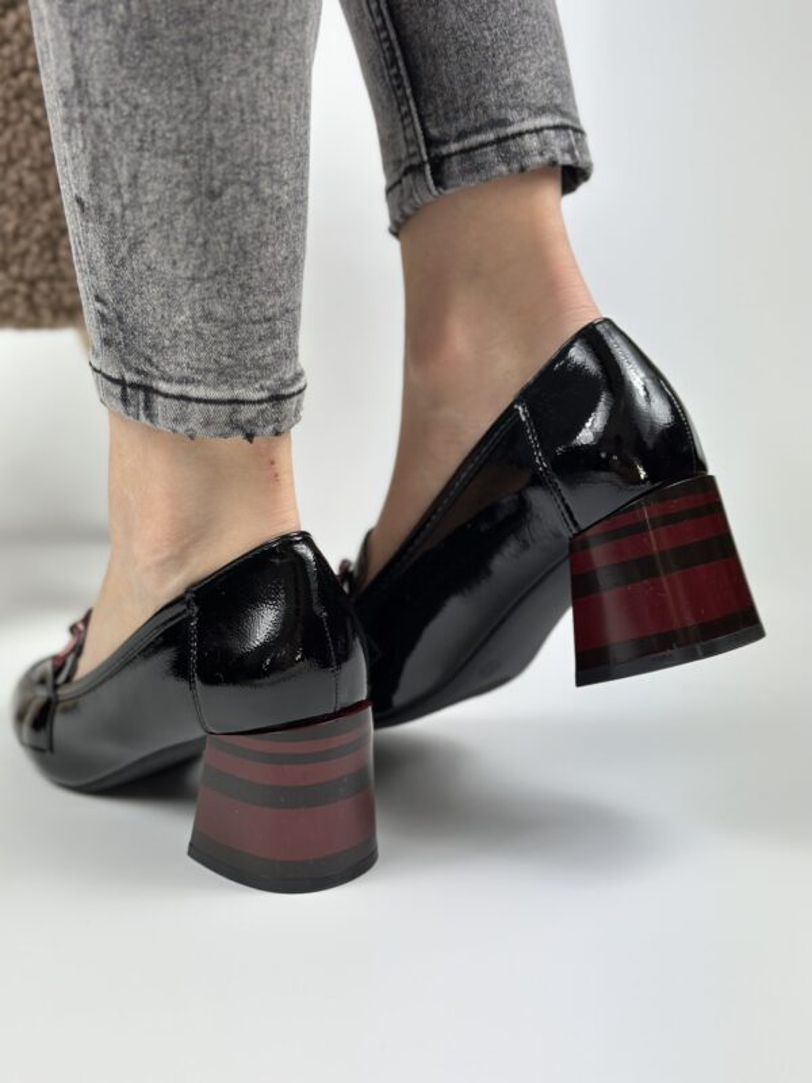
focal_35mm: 48
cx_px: 406
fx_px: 1501
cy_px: 542
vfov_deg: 39.7
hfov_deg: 30.3
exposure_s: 1/864
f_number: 1.78
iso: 80
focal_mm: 6.86
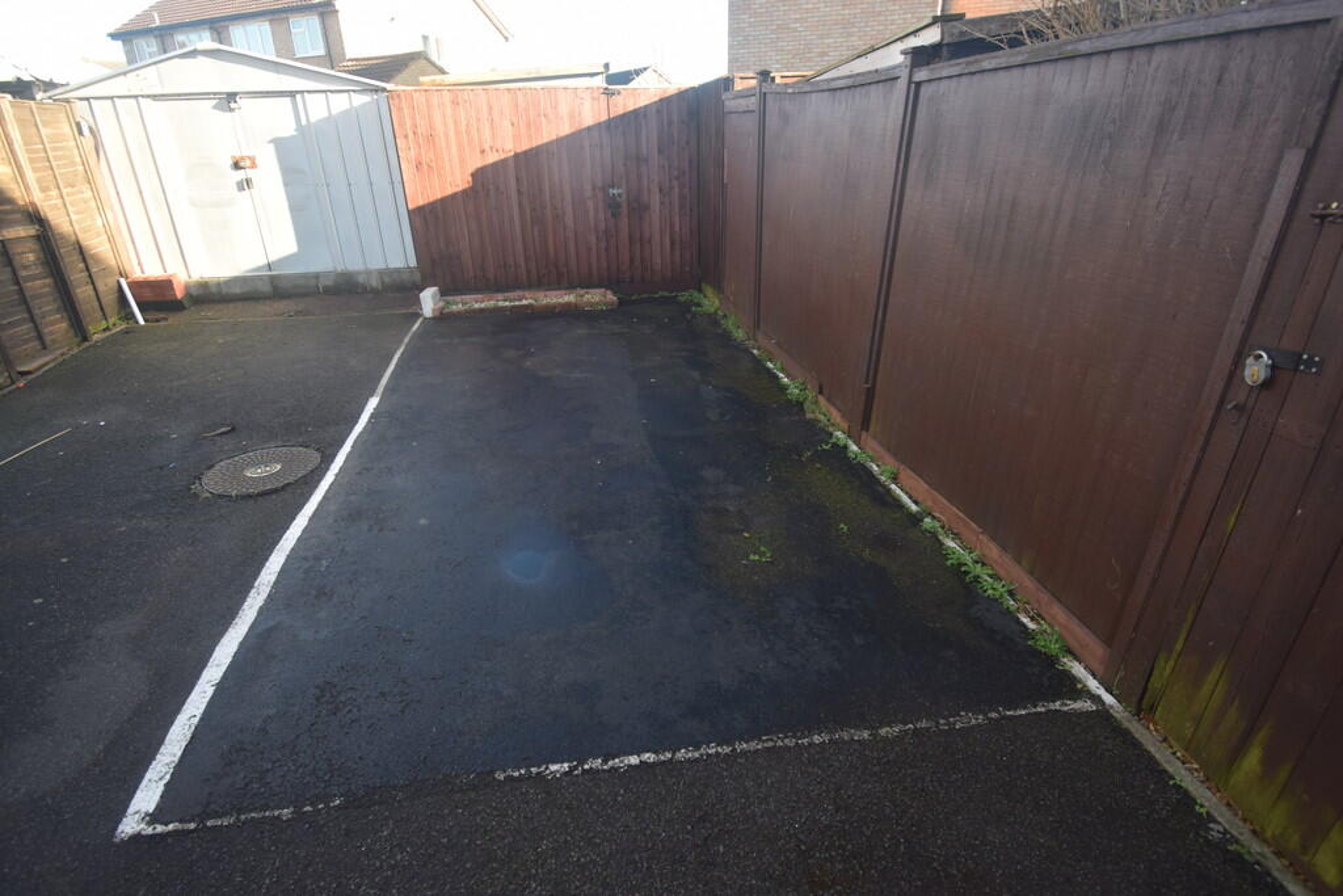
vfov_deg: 67.4
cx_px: 672
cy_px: 448
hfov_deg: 90.0
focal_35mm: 18
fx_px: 672
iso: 400
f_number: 6.3
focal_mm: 12
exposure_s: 1/160
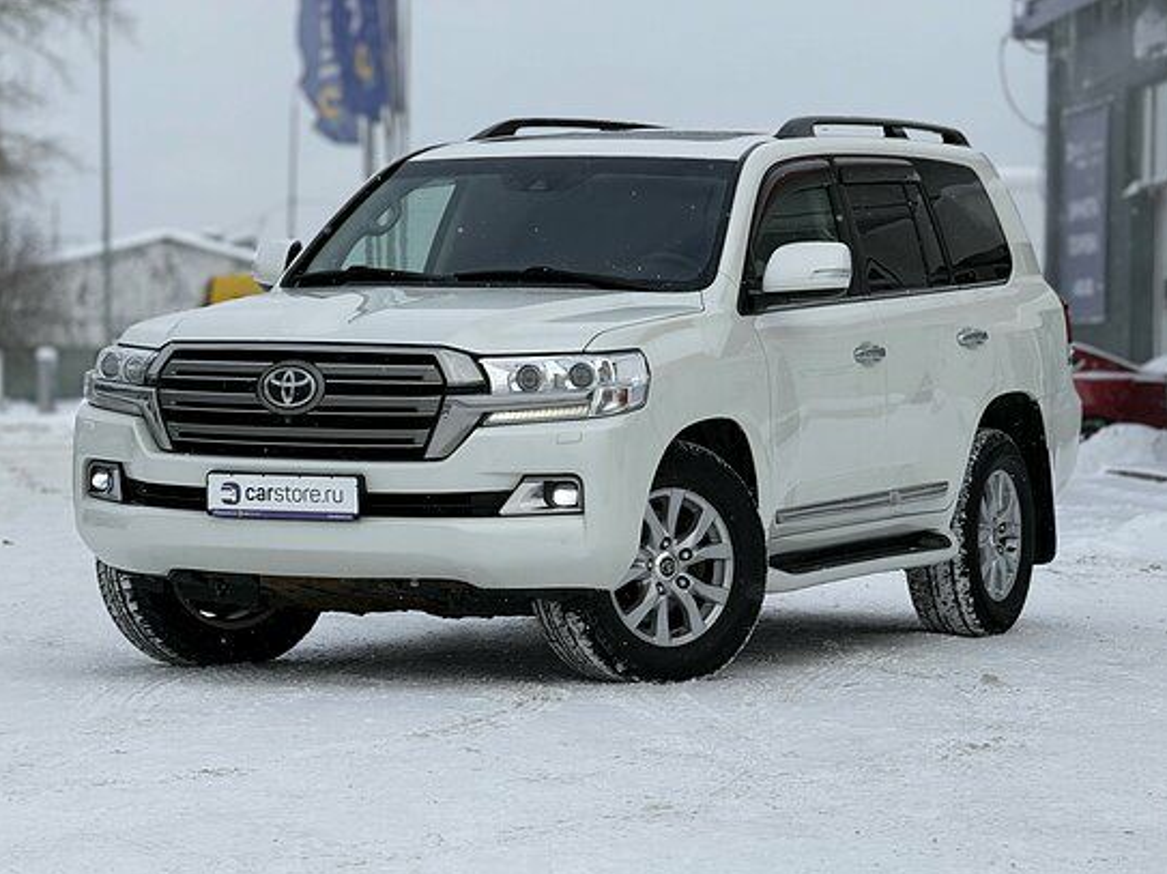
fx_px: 4078
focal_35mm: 121
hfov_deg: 16.3
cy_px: 438
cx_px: 582
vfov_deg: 12.2
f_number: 2.8
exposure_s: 1/1248
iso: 64
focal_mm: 15.66
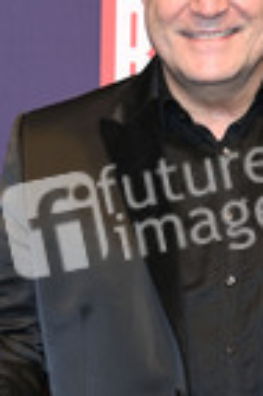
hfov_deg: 7.9
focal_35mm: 173
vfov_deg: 11.8
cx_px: 224
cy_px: 352
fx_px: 1900
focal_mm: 62
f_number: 6.3
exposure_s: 1/250
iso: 500
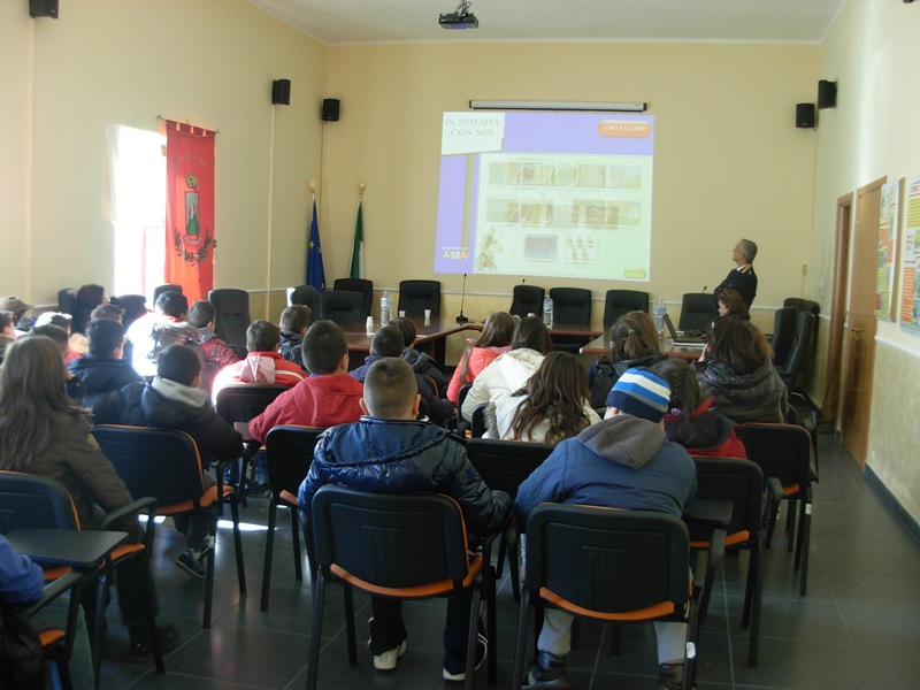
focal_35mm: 38
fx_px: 1010
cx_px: 460
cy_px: 345
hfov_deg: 49.0
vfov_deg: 37.7
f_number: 2.9
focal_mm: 6.3
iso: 79
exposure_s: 1/8.7
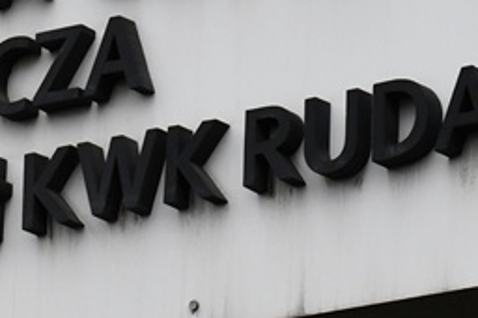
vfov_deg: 2.6
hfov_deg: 3.9
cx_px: 7
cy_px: 36
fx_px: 6975
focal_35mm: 526
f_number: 5.6
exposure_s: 1/500
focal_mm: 75
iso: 220
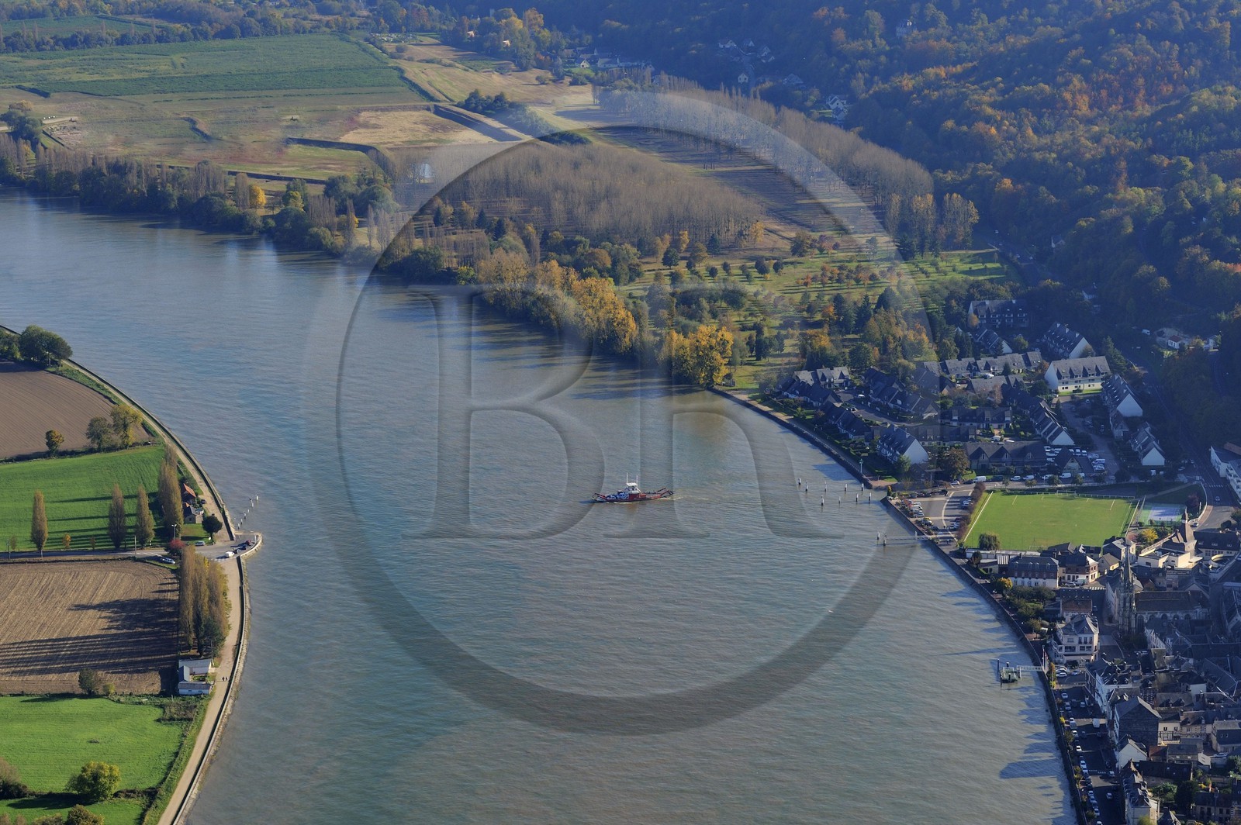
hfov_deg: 23.9
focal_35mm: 85
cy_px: 412
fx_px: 2928
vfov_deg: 16.0
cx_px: 620
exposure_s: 1/800
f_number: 7.1
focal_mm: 85
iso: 400
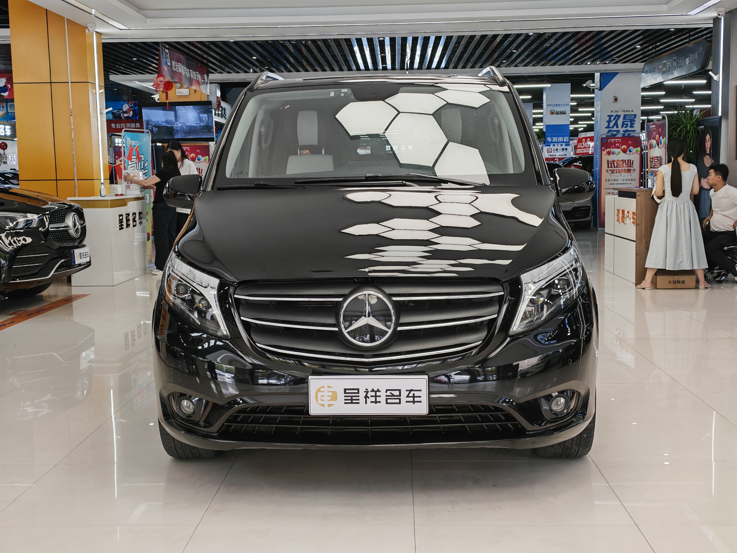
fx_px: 1022
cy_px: 276
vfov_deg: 30.3
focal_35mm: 48
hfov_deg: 39.7
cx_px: 368
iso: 200
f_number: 1.9
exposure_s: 1/100
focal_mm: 6.12
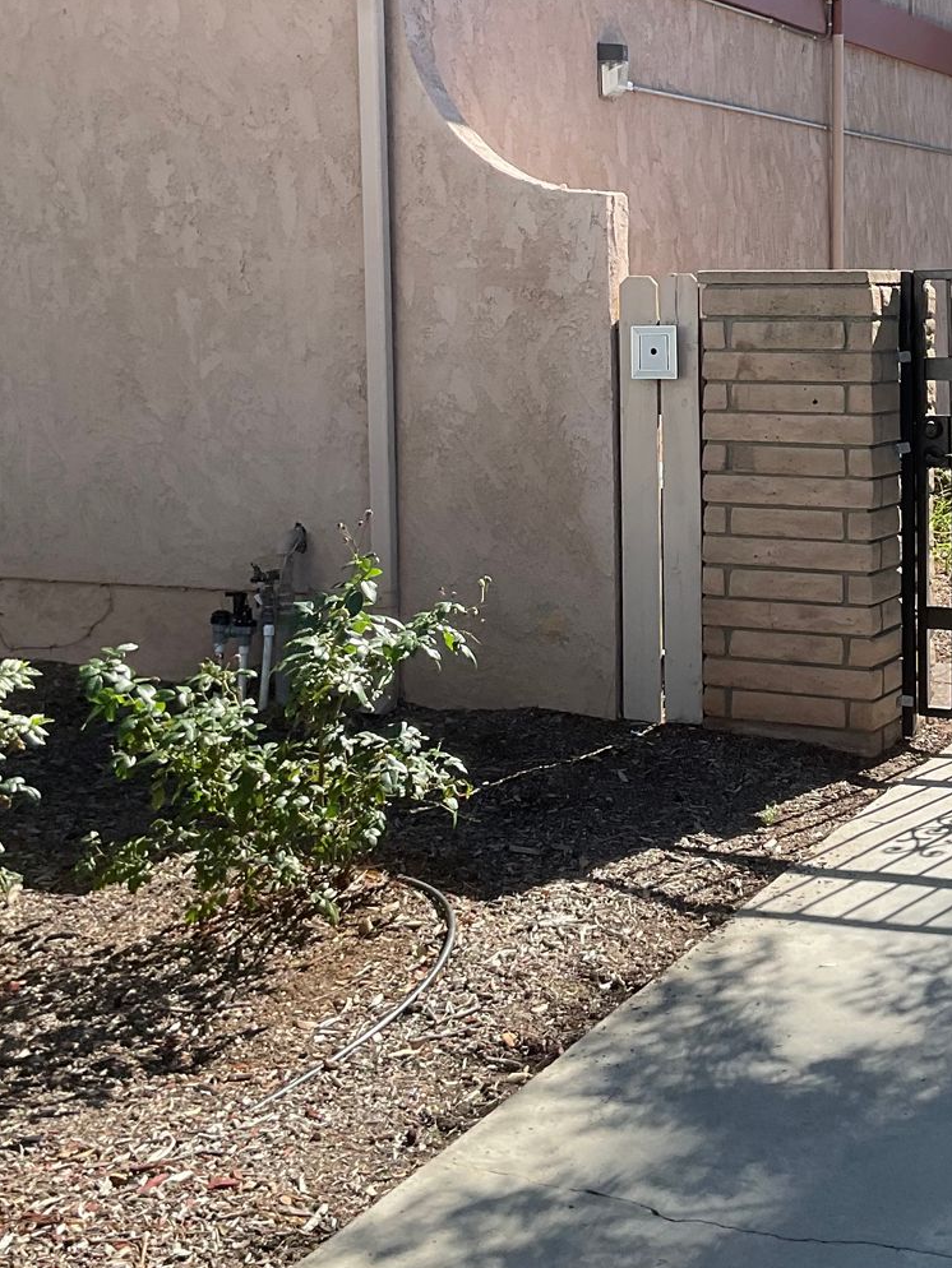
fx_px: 2053
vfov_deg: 33.7
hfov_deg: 25.7
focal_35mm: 56
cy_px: 339
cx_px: 733
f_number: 1.8
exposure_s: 1/749
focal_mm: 3
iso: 16
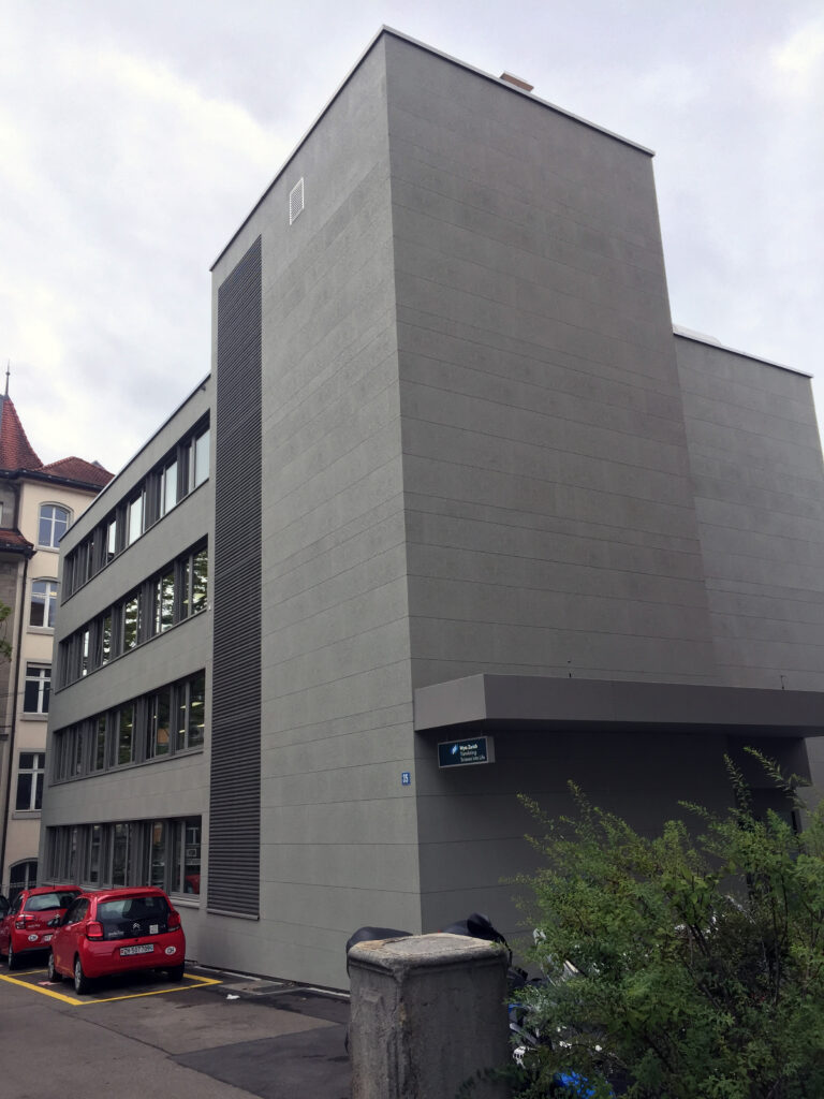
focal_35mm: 29
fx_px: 920
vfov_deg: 61.7
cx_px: 412
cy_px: 550
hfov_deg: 48.2
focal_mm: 4.15
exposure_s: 1/218
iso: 32
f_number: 2.2
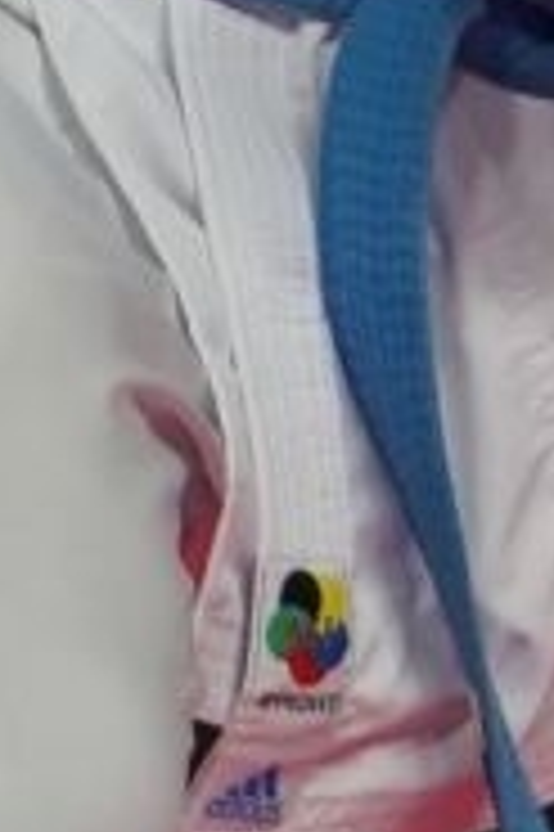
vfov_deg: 0.7
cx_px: -707
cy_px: -1399
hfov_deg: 0.5
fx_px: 67478
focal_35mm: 2918
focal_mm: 200
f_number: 2.8
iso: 1000
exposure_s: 1/1000
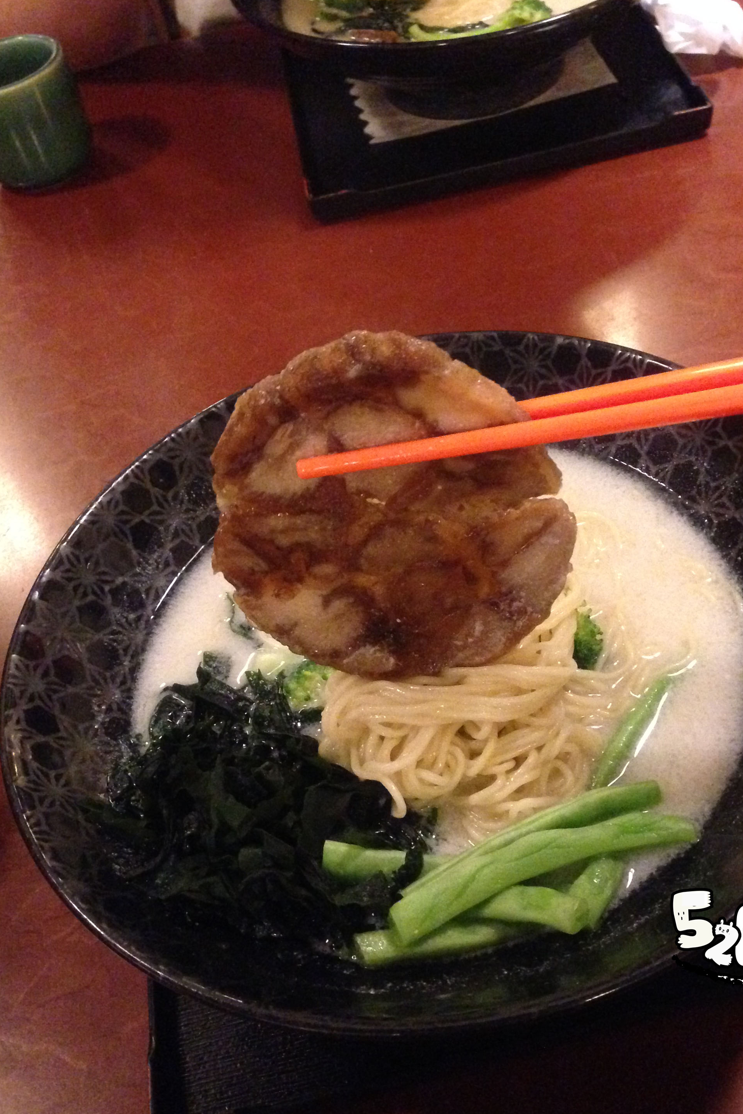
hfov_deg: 34.1
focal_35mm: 39
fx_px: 1207
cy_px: 610
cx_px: 446
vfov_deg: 49.5
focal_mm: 4.12
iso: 800
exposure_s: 1/15
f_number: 2.4
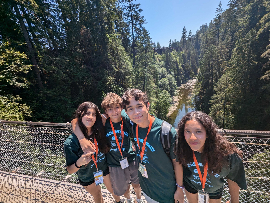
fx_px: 102
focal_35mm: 13
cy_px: 102
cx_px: 135
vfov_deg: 90.1
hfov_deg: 106.1
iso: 45
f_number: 2.2
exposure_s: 1/1529
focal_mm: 1.95
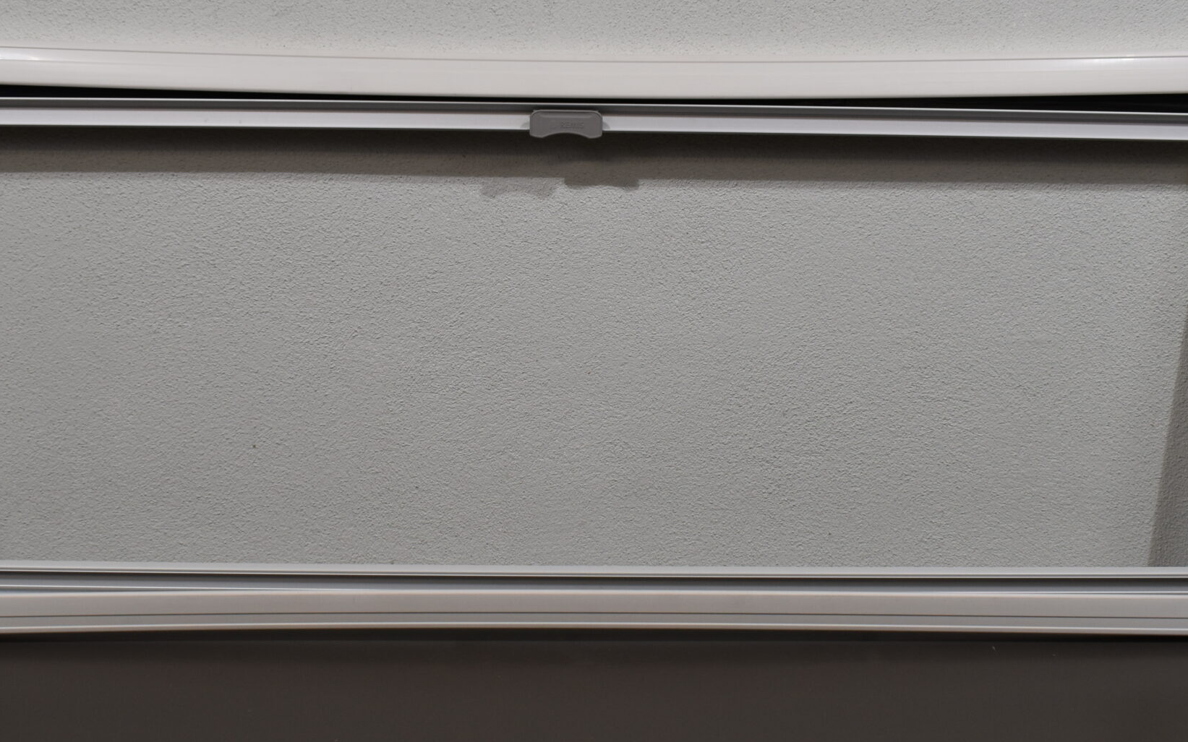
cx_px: 560
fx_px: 1774
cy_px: 344
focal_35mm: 55
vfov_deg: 23.6
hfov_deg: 37.0
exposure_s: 1/125
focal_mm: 23
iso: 320
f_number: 5.6
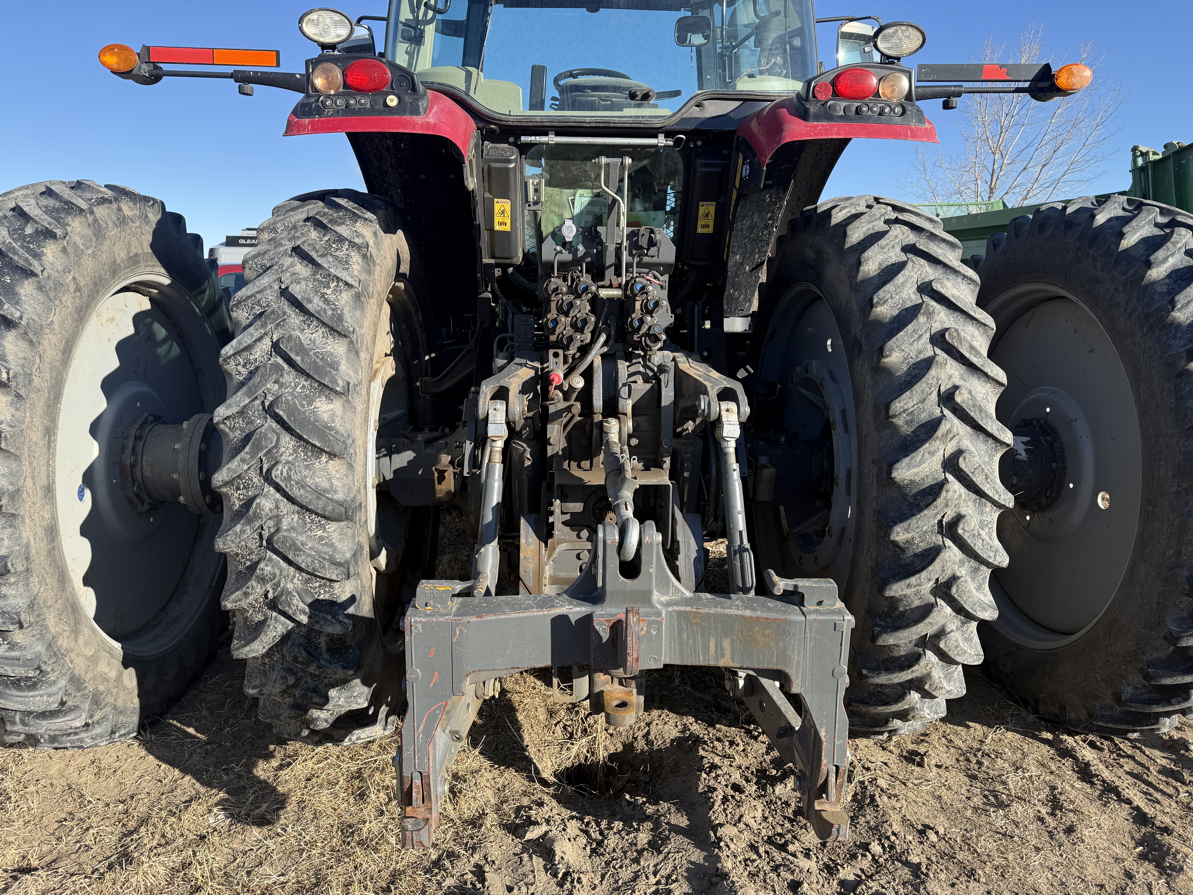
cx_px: 596
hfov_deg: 71.6
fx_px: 827
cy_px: 448
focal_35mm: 24
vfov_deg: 56.8
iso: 100
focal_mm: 6.76
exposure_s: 1/2053
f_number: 1.78
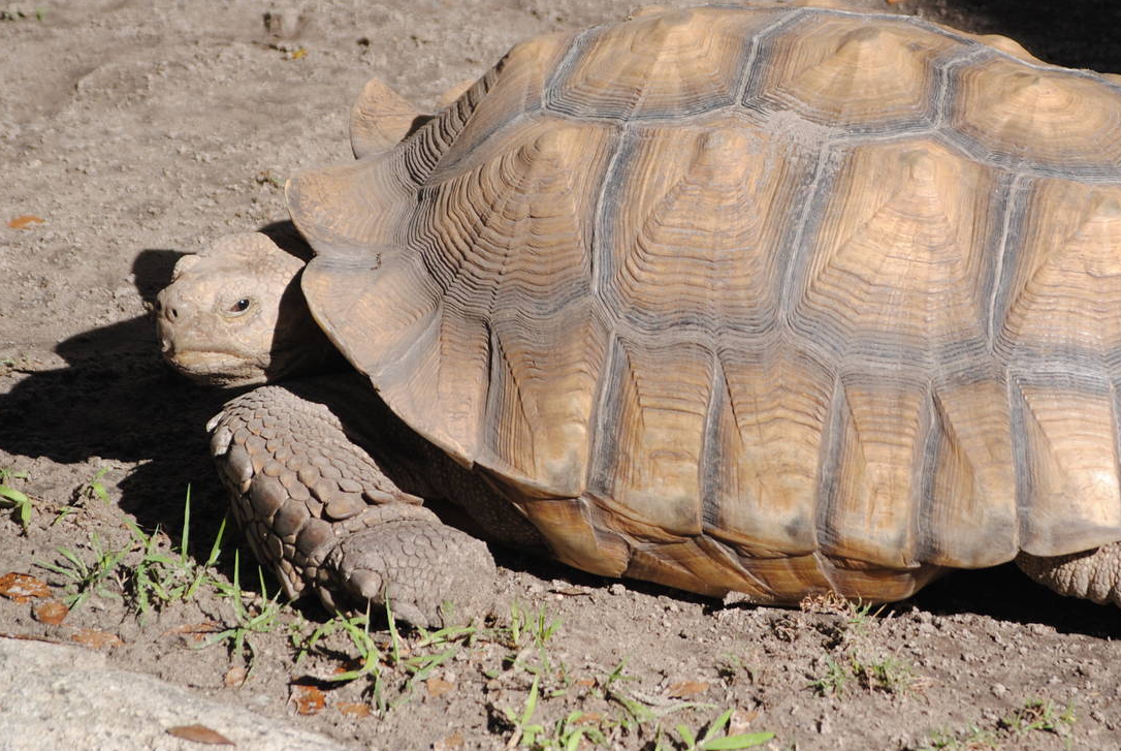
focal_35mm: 221
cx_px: 730
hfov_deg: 9.3
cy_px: 309
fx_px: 6890
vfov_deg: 6.2
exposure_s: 1/500
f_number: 5.6
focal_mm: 100
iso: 110
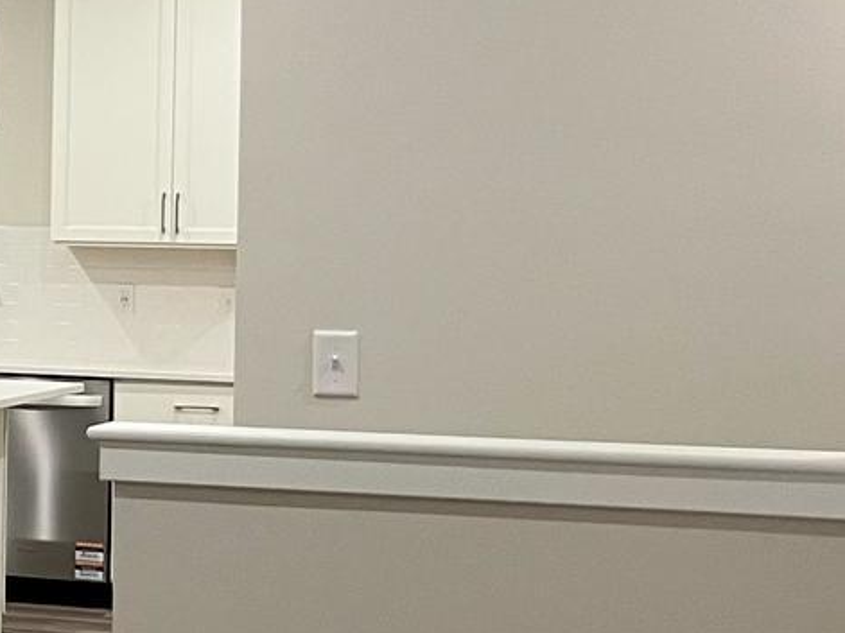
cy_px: 210
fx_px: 2758
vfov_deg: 13.1
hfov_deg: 14.6
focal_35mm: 113
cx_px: -815
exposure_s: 1/60
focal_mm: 5.1
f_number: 1.6
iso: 100
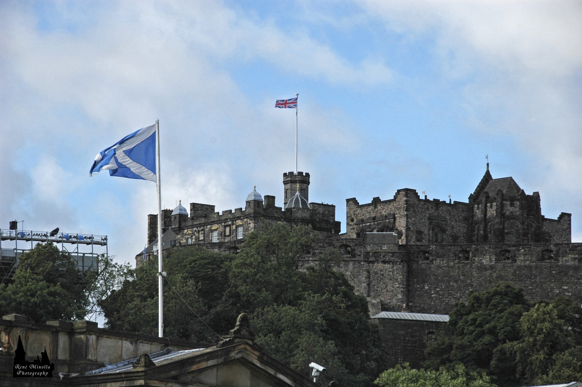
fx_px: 2908
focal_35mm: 180
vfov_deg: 7.6
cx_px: 291
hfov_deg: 11.4
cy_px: 194
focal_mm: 120
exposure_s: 1/1000
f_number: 8
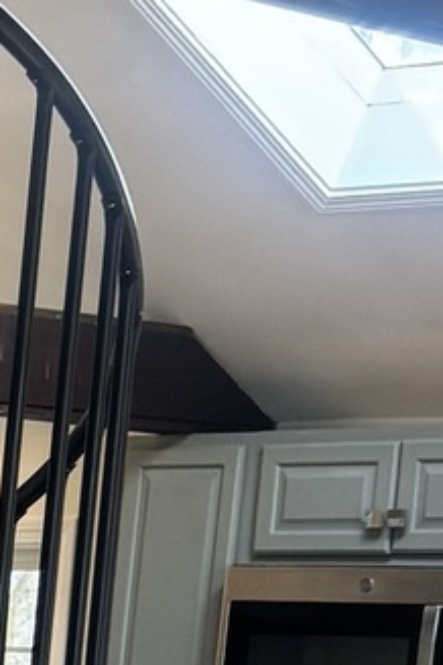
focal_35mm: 176
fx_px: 3248
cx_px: -752
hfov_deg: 7.2
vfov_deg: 11.1
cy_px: 1084
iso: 160
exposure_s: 1/120
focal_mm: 6.76
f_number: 1.78
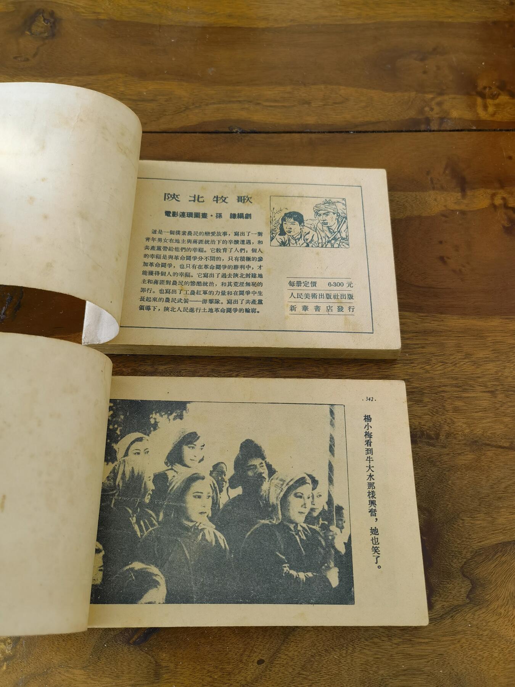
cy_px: 344
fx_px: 595
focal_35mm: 30
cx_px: 258
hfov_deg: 46.8
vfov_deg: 60.0
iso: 100
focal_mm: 6.67
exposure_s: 1/120
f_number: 1.9
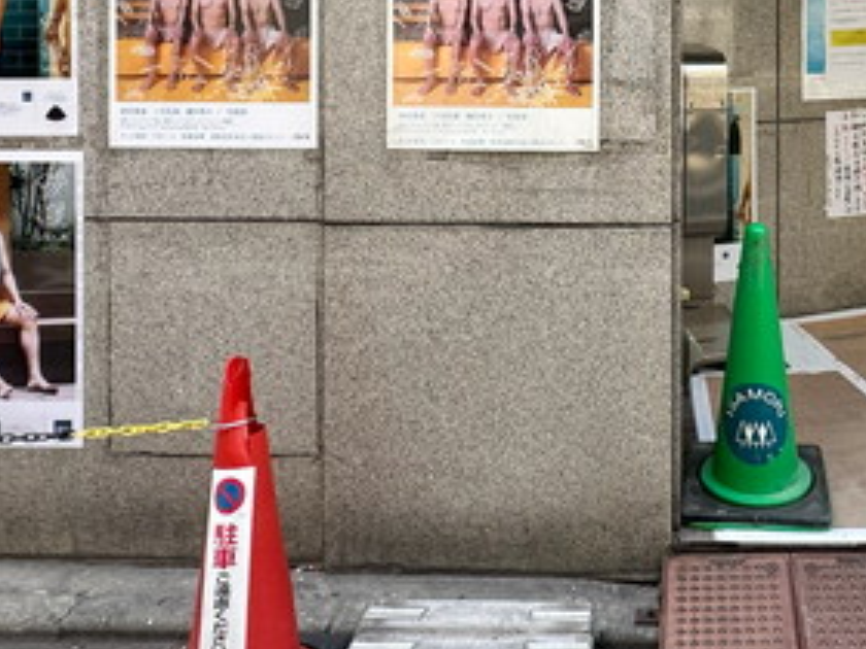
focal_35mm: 40
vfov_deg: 32.1
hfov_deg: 44.7
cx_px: 684
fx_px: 1001
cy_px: -49
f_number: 2.2
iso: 64
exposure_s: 1/99
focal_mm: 2.22
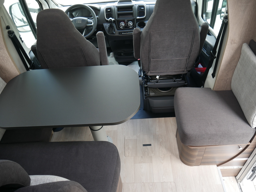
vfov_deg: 49.8
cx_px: 128
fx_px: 207
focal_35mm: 28
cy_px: 96
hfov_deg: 63.4
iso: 200
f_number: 3.5
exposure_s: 1/60
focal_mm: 14
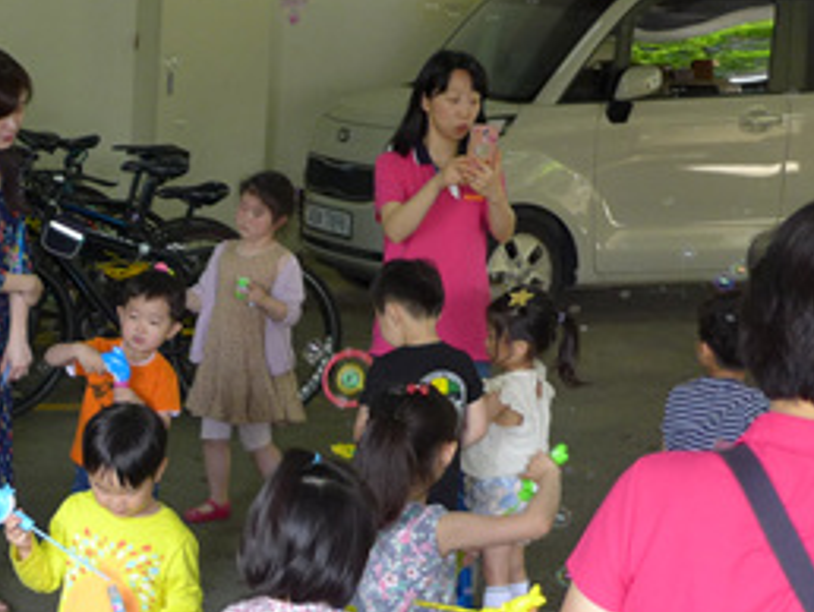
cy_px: 659
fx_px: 2919
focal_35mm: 124
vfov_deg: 11.8
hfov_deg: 15.3
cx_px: -189
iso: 160
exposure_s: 1/80
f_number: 1.9
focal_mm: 9.8
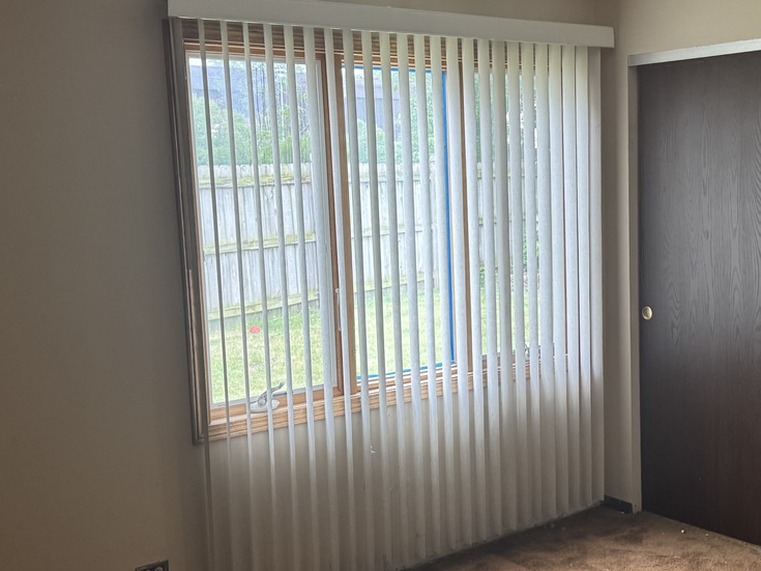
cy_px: 307
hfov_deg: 39.9
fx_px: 1033
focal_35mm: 47
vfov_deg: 30.9
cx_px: 519
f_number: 1.78
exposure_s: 1/120
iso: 200
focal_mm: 6.76
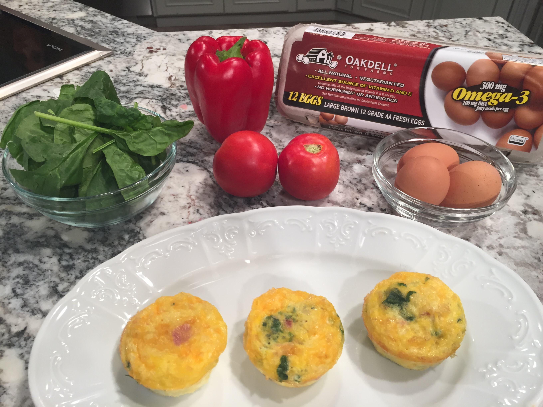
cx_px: 272
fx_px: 455
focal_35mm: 29
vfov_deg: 48.2
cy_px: 204
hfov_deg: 61.7
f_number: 2.2
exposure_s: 1/40
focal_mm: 4.15
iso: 32
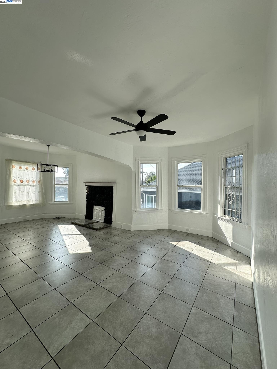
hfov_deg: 85.7
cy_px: 184
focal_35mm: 14
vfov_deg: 102.1
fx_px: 149
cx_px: 138
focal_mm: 2.22
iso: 40
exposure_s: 1/615
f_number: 2.2
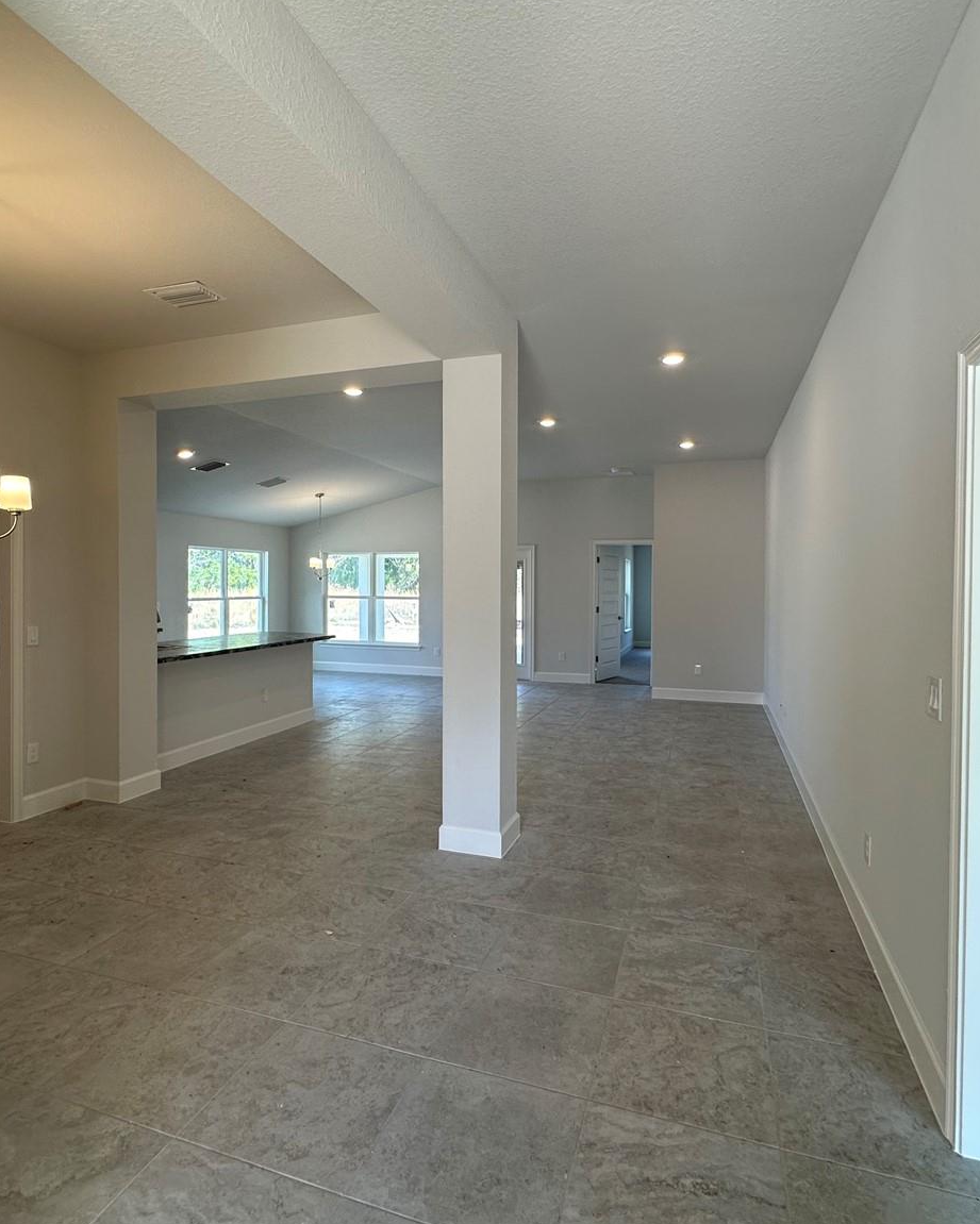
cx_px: 474
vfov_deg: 83.3
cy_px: 592
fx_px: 689
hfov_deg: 70.8
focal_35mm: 19
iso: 64
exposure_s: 1/120
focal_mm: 2.22
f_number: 2.2
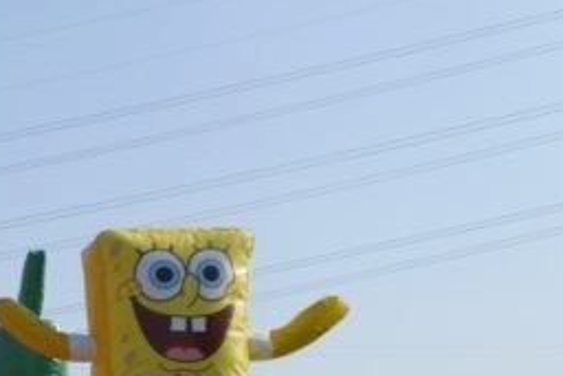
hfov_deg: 17.0
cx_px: -484
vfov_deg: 13.6
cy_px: 531
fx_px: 1502
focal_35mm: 96
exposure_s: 1/800
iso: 100
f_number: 4.5
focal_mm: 16
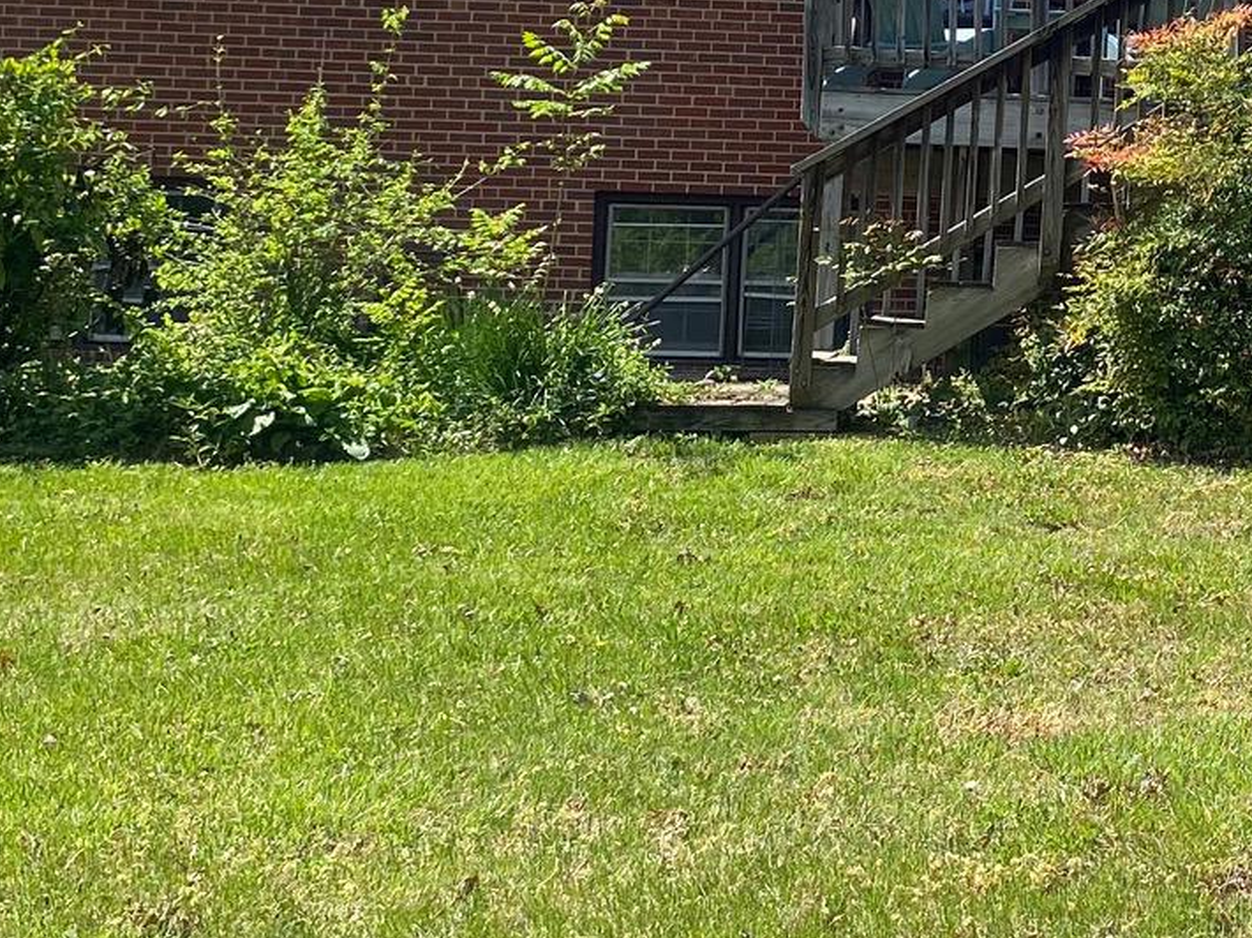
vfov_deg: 19.2
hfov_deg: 24.9
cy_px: 76
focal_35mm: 75
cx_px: 1213
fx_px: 2712
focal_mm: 4.25
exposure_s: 1/1927
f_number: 1.8
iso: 32
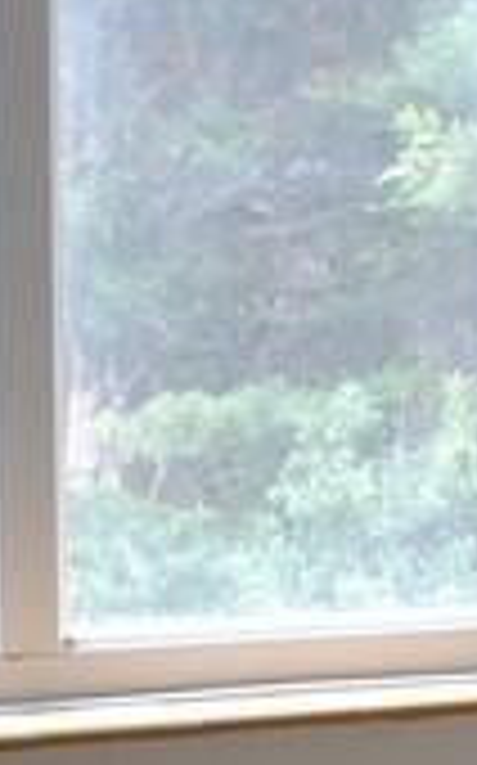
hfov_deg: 6.9
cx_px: 958
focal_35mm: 184
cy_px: 781
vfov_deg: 11.3
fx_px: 3834
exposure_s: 1/50
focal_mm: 20
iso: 200
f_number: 3.8
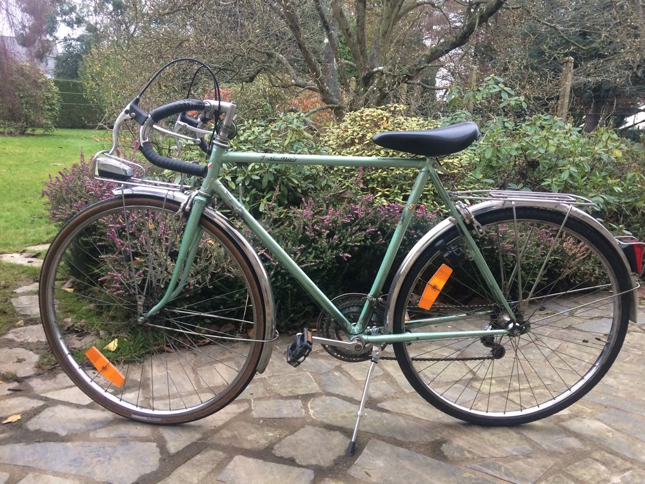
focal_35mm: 29
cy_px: 242
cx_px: 322
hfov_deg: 61.7
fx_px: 540
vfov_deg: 48.2
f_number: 2.2
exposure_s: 1/33
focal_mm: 4.15
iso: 125
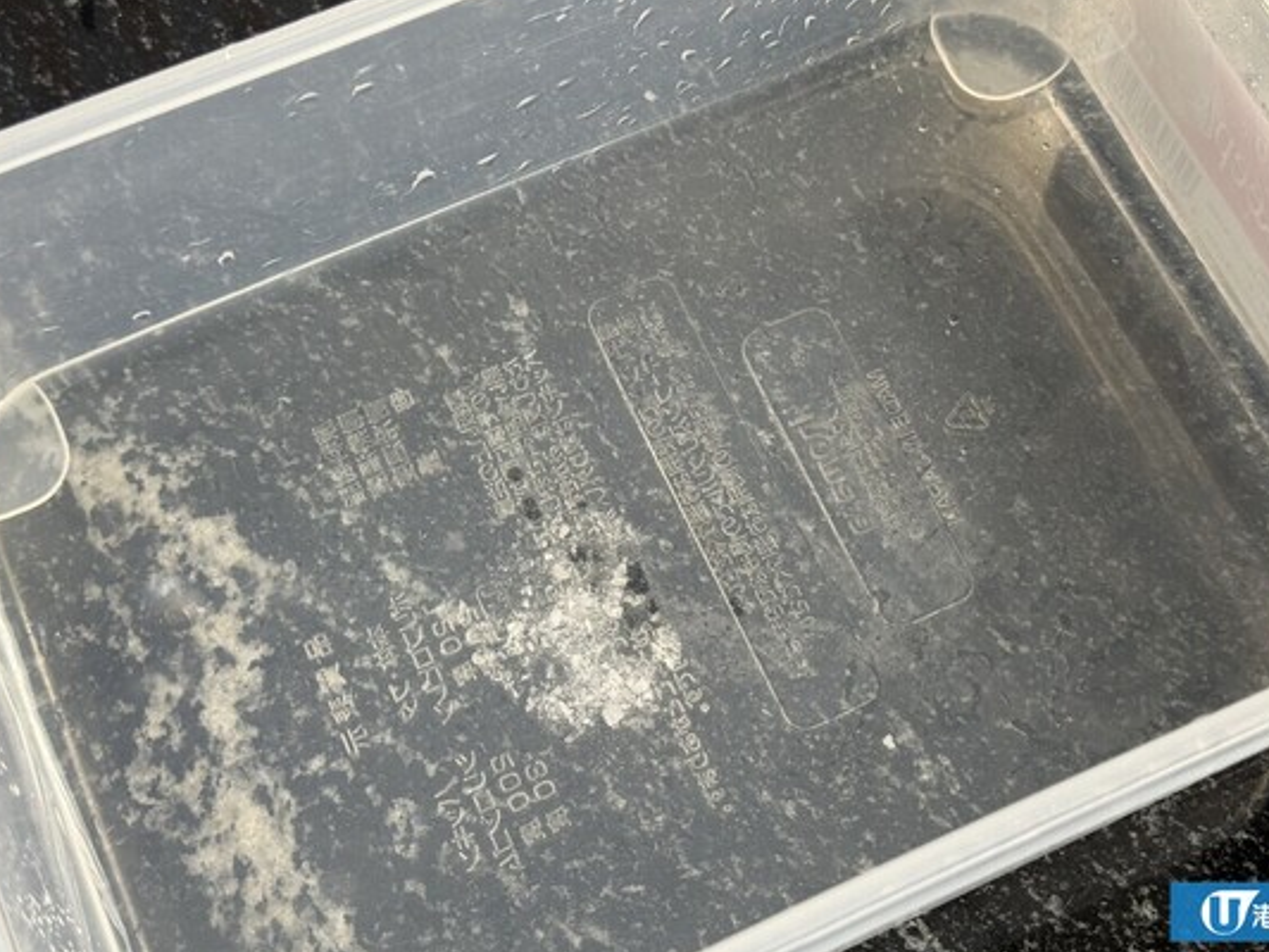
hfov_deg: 35.5
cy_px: 428
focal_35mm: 54
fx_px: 1980
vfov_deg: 27.0
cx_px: 645
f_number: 1.78
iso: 100
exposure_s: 1/243
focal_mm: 6.76
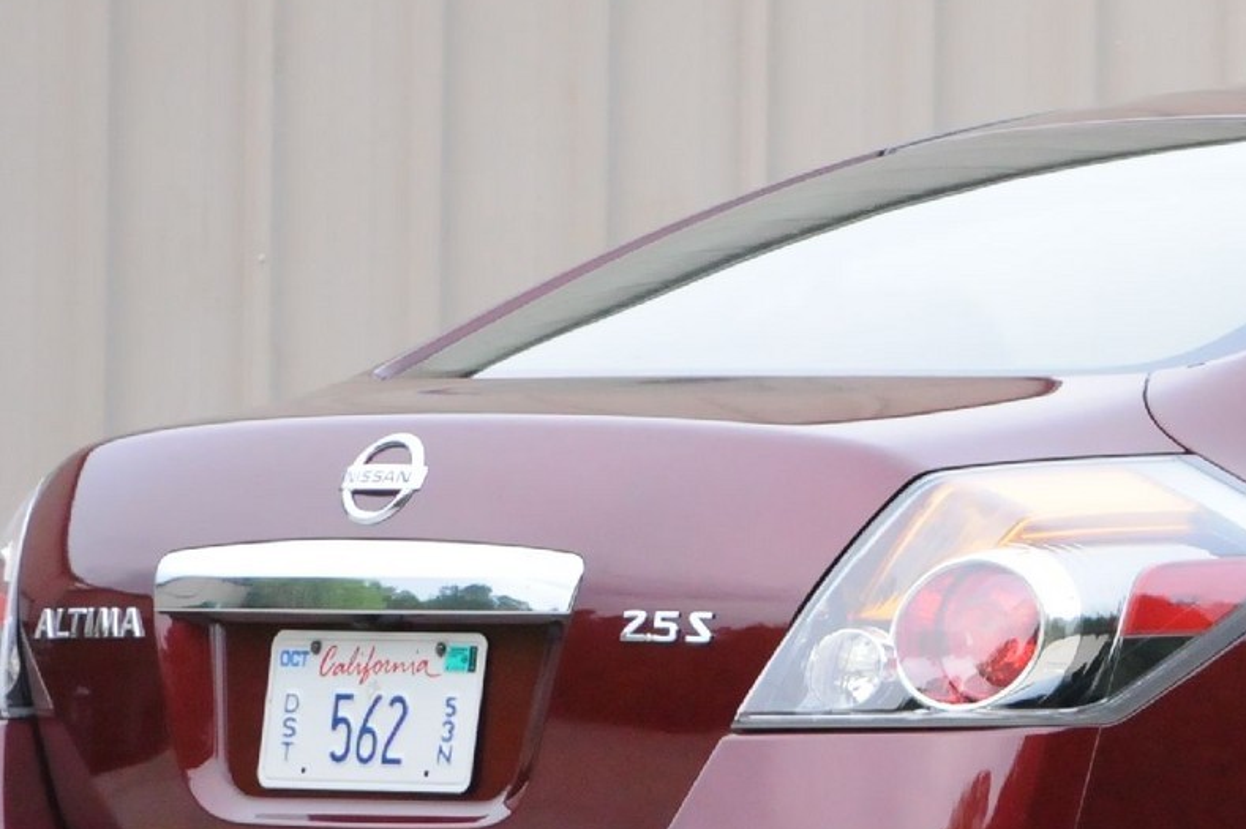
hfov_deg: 6.0
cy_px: 659
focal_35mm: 342
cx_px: 1785
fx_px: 11829
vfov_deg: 4.0
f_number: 5.6
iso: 2000
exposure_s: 1/320
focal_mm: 72
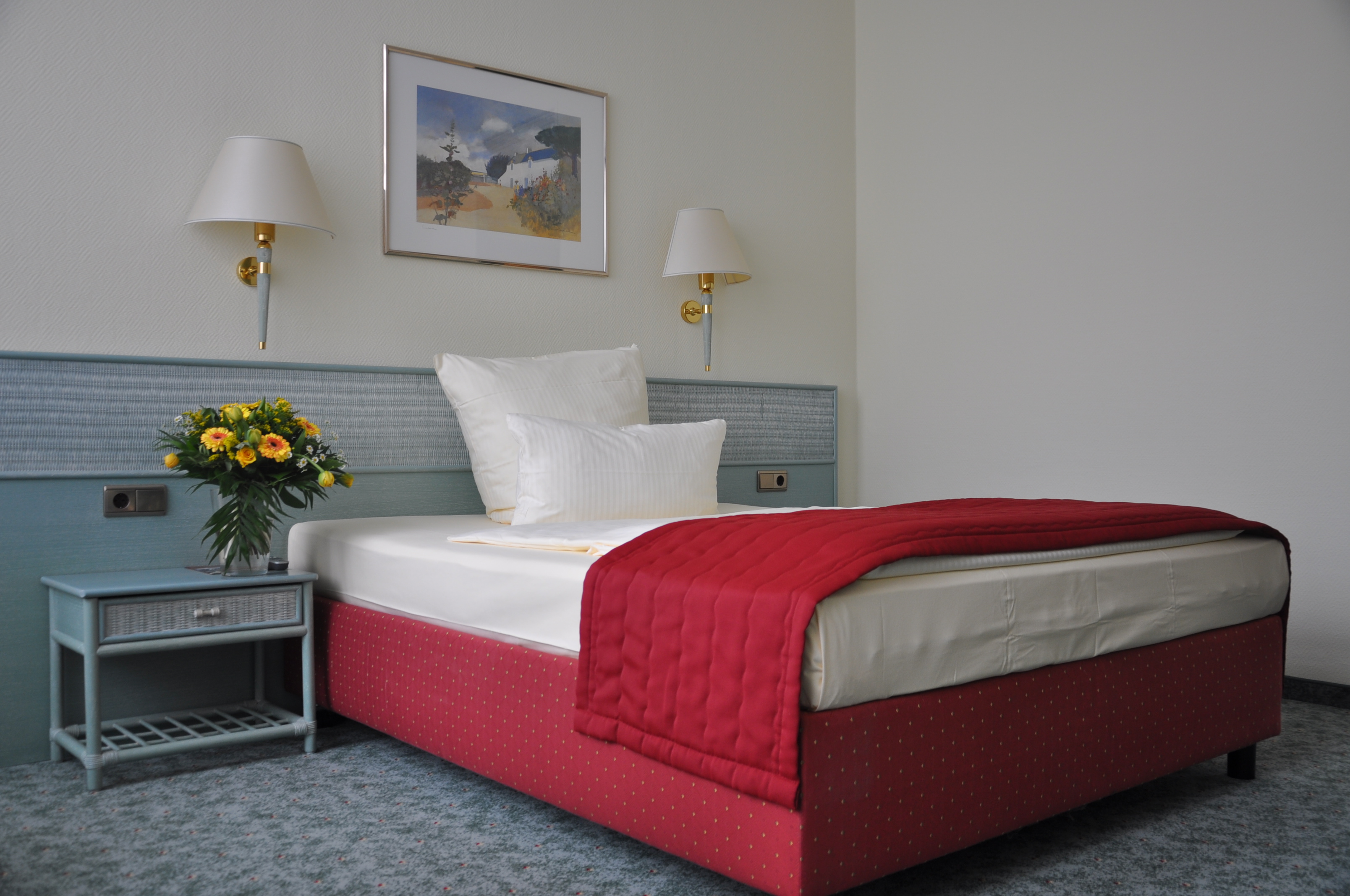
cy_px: 448
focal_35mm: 32
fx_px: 1180
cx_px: 675
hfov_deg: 59.6
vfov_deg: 41.6
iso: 200
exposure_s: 1/60
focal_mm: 21
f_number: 3.8
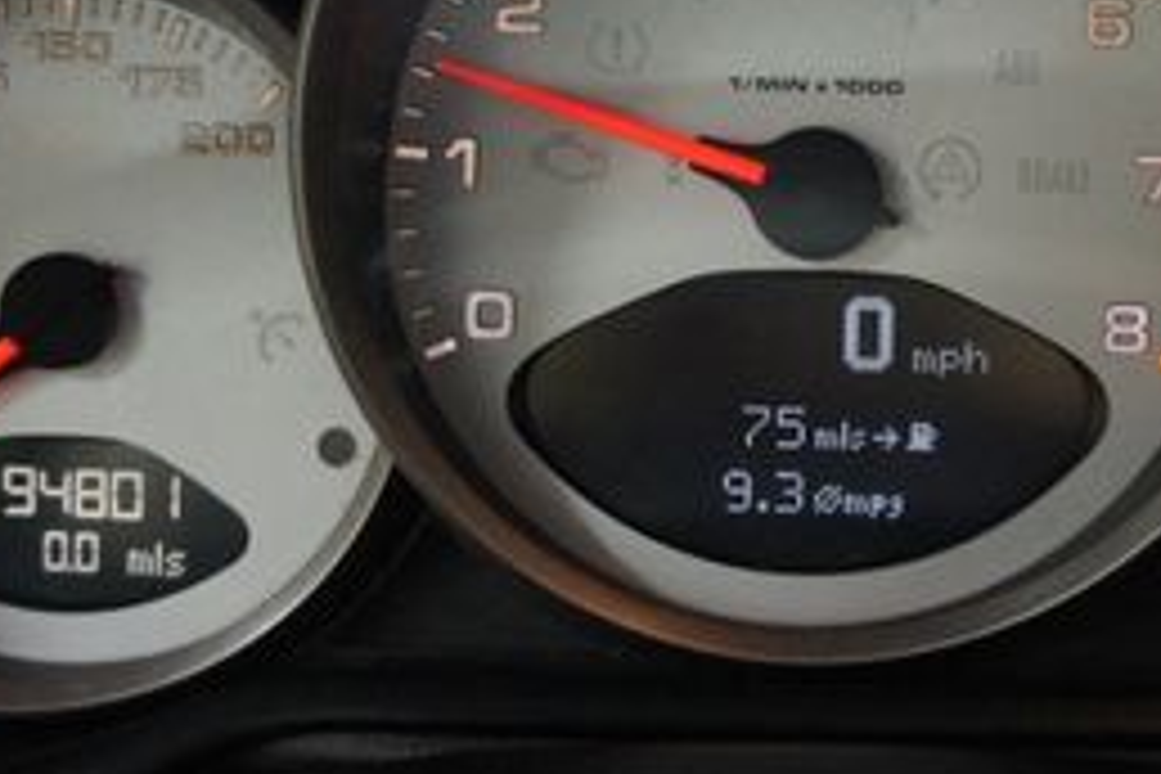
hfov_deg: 30.0
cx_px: 729
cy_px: 180
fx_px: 2161
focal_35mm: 67
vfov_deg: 20.1
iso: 1600
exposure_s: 1/30
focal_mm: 18
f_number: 3.5
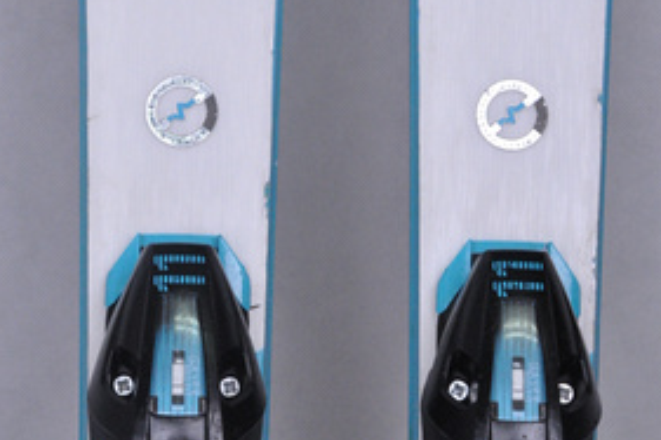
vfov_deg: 5.4
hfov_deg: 8.2
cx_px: 347
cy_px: 45
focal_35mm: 252
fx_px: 4620
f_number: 9.5
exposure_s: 1/125
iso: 3200
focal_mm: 105
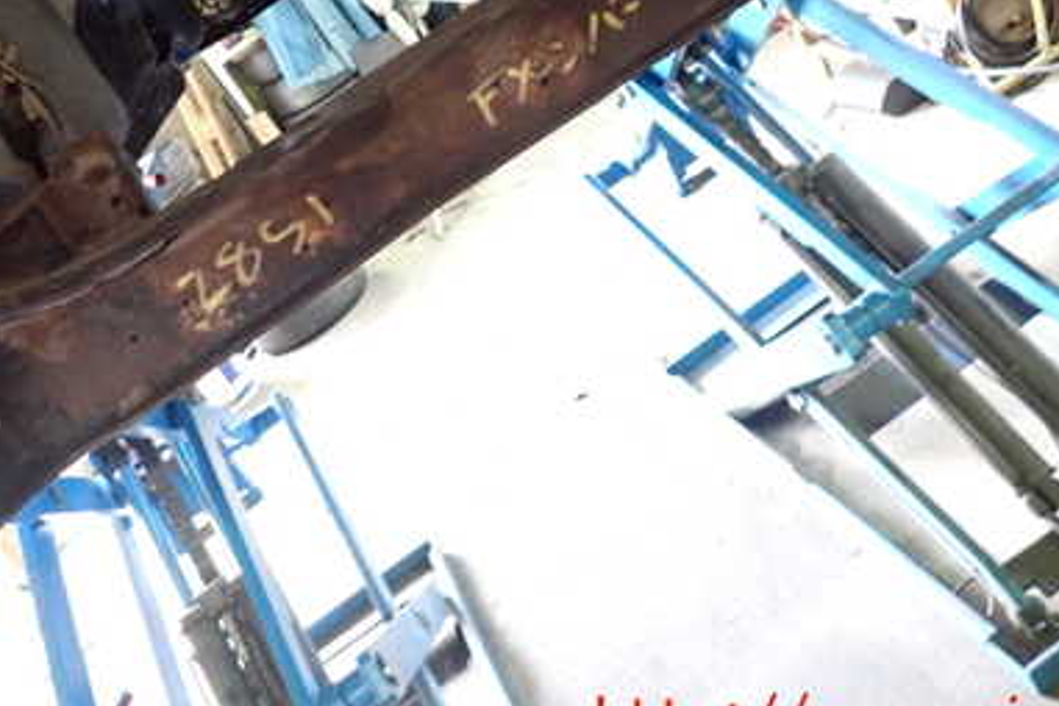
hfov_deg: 46.9
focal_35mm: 41
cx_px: 389
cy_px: 133
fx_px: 1206
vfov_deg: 31.7
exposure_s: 1/30
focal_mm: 4.5
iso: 800
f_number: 2
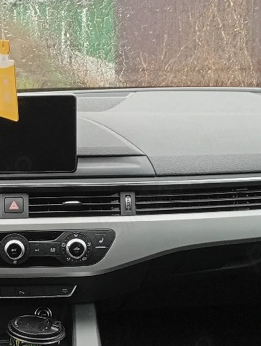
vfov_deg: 26.8
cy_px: 236
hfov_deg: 19.9
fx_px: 722
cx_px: 4
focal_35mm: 72
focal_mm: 3.98
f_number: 1.8
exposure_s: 1/33.4
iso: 178
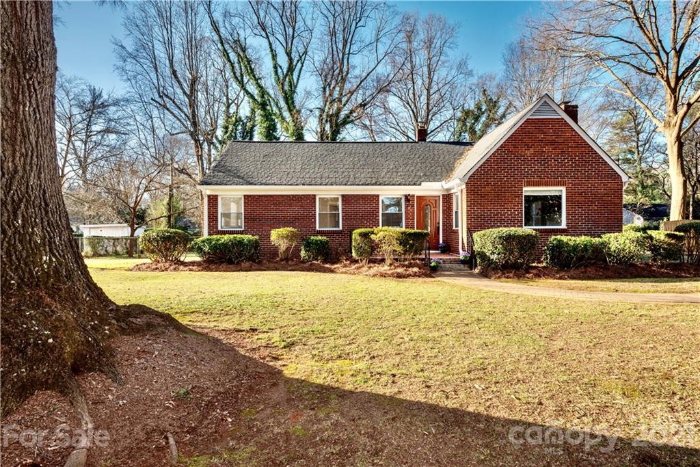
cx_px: 350
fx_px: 389
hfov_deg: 84.0
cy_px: 234
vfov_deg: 61.9
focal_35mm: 20
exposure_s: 1/200
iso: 400
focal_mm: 20
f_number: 11
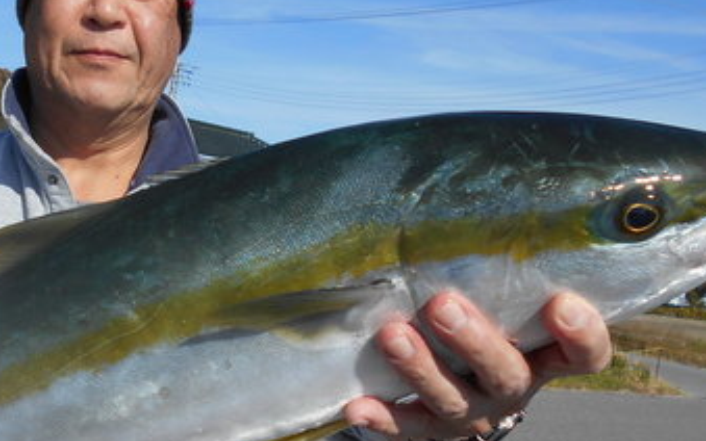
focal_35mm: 52
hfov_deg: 37.8
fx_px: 1001
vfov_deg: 24.8
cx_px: 169
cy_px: 287
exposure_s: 1/1250
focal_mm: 4.6
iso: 80
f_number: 3.2
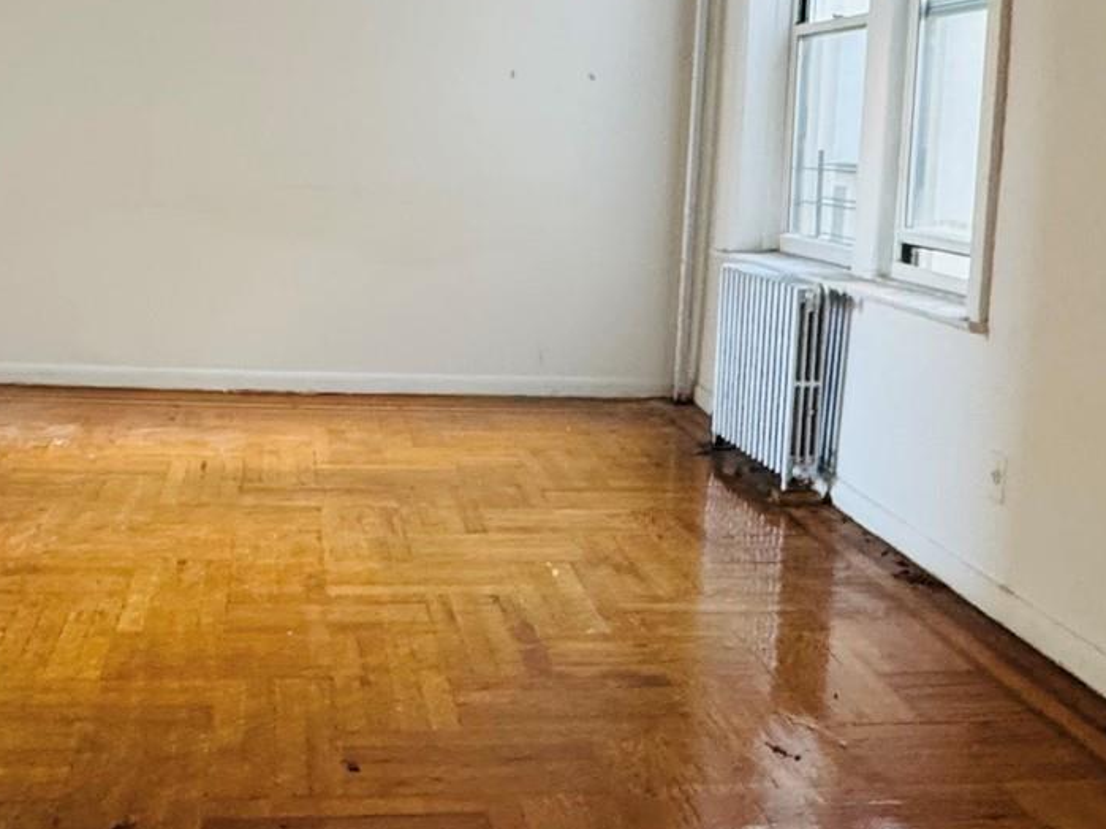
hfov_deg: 45.5
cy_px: 233
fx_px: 1310
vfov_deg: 34.6
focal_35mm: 41
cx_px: 438
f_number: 2.2
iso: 320
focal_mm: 2.22
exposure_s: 1/75
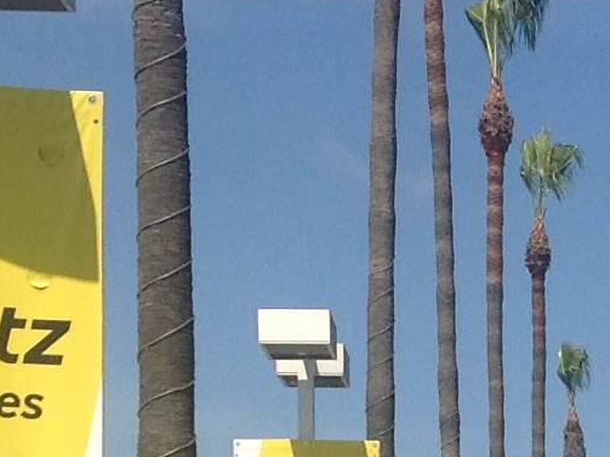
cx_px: 840
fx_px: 3171
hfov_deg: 10.7
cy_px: 712
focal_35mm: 180
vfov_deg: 8.1
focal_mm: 4.28
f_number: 2.4
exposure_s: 1/3367
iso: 64
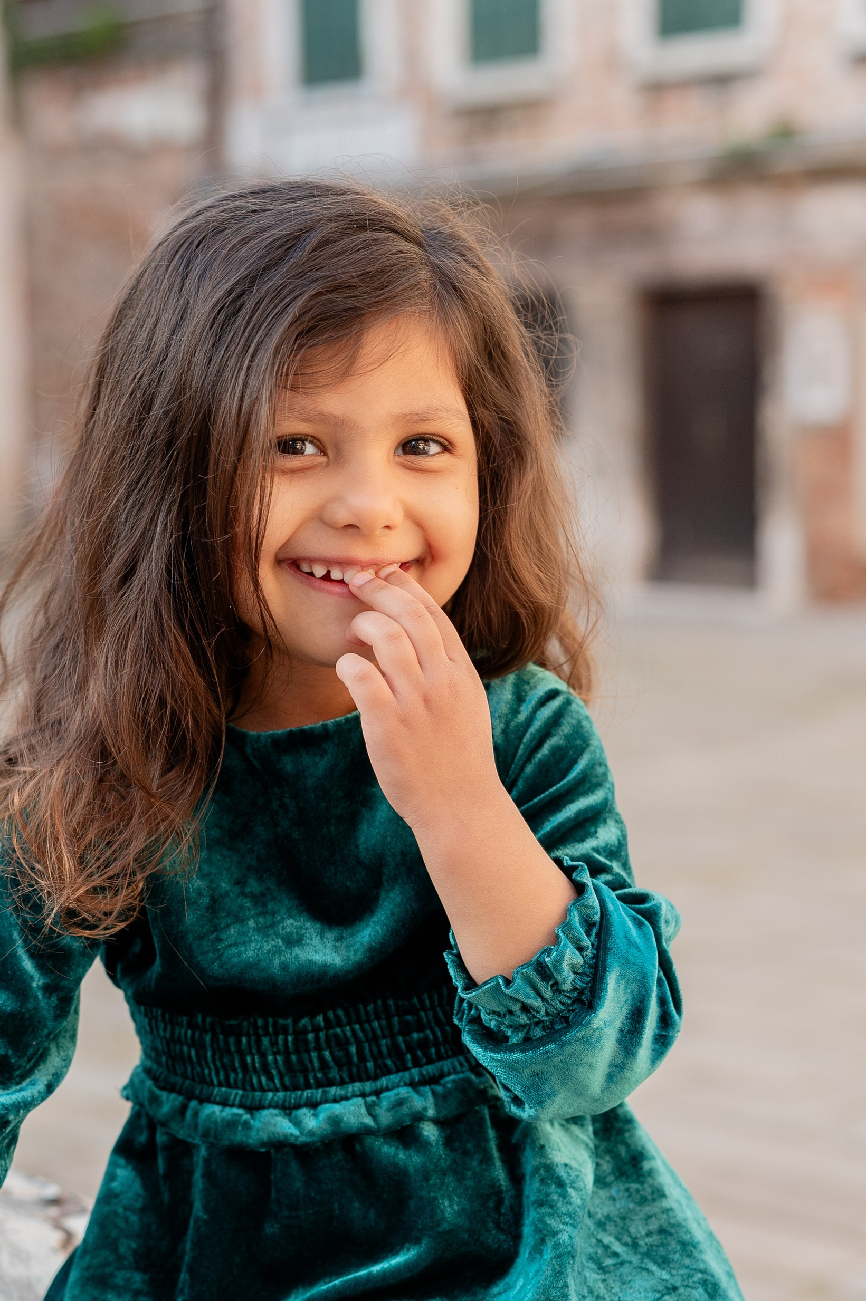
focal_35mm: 78
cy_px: 1008
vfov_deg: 25.6
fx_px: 2819
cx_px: 308
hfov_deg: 17.4
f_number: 3.5
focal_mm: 50
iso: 200
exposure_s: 1/400
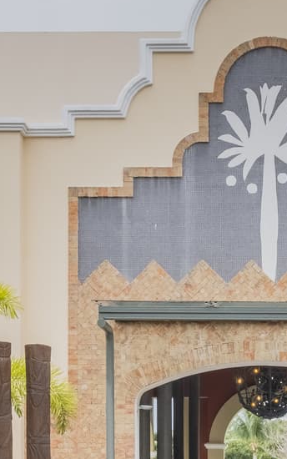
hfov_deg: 14.5
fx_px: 1113
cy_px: 479
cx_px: 284
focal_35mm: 89
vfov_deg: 22.2
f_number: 10
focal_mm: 15.9
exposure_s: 1/1000
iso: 400
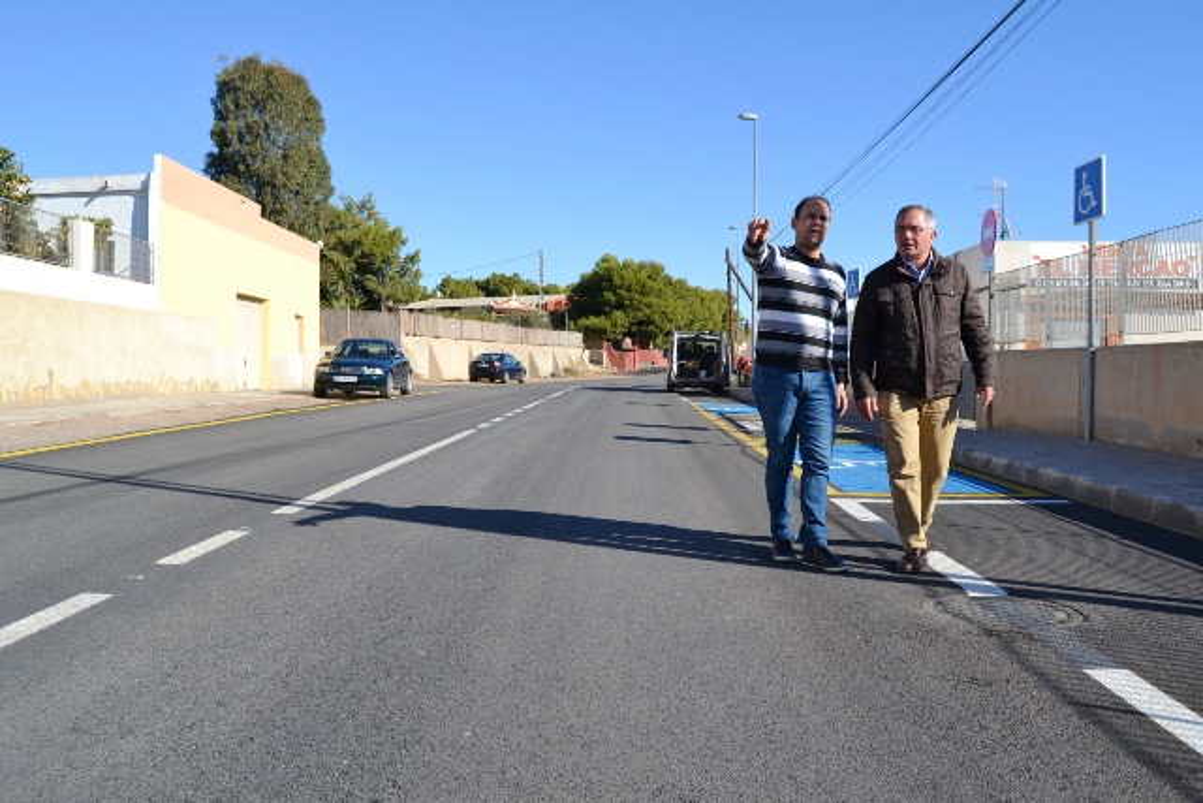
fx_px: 953
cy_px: 402
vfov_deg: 45.7
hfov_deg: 64.5
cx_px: 602
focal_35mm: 28
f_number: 8
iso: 100
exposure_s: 1/250
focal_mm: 19
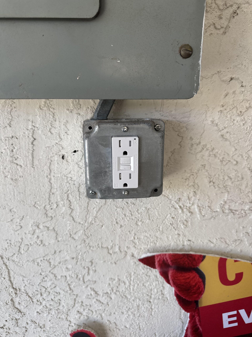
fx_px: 233
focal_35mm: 24
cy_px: 168
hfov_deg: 56.8
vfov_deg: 71.6
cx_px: 126
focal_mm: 6.76
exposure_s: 1/433
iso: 80
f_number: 1.78
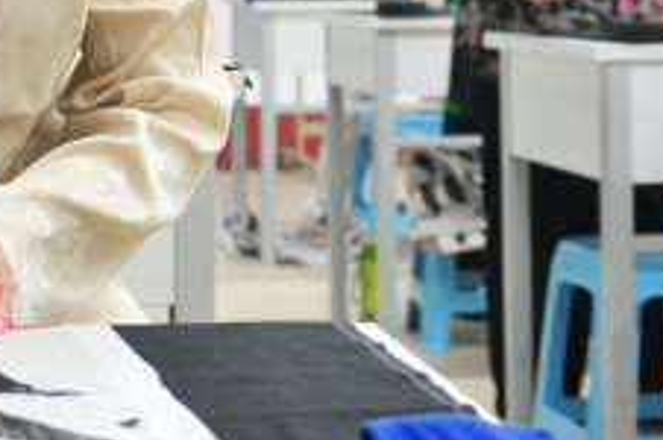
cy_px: -50
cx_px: -111
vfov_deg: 12.2
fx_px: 2023
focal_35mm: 110
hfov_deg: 17.8
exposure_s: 1/40
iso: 400
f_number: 3.2
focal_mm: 24
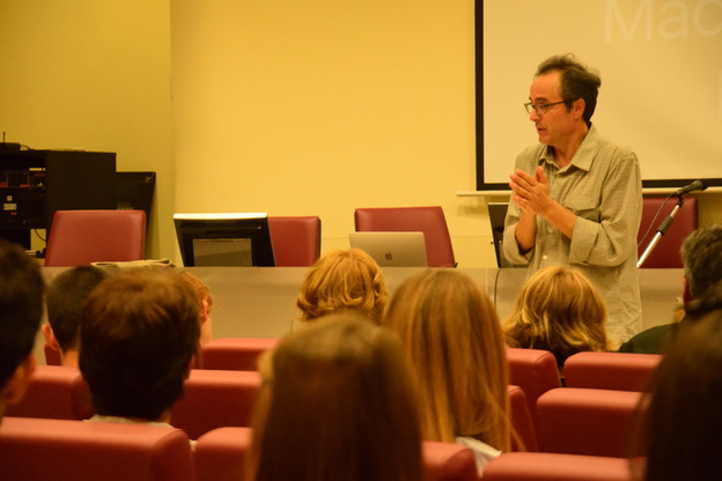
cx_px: 361
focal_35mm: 128
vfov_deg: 10.8
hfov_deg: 16.1
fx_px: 2557
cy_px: 240
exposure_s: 1/125
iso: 4500
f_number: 5.6
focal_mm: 85
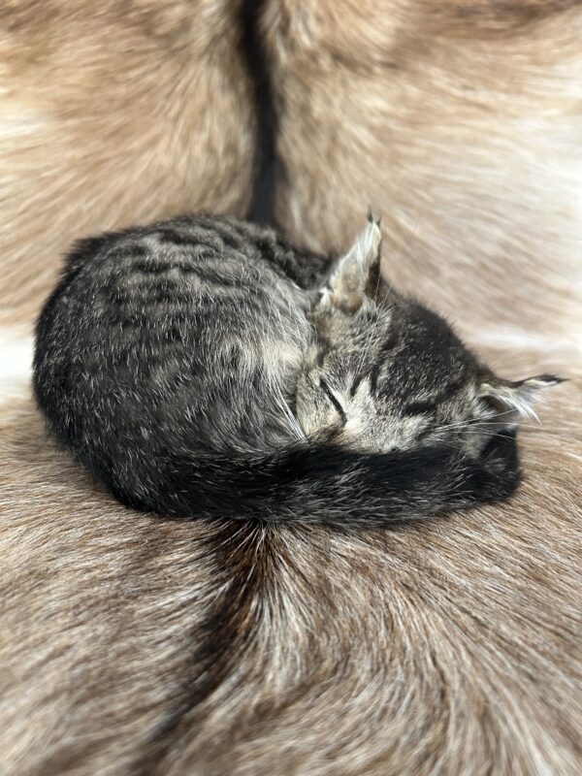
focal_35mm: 26
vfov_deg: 67.3
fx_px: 583
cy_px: 388
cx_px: 291
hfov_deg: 53.1
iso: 400
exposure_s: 1/50
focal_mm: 5.7
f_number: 1.5
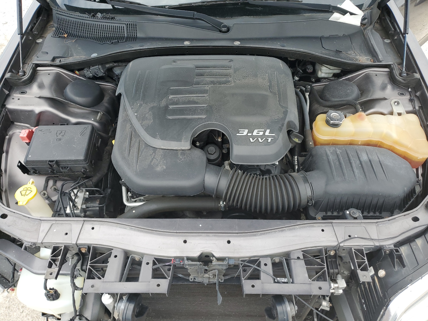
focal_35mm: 26
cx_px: 214
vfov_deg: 53.1
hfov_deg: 67.3
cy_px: 160
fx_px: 321
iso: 50
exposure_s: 1/714
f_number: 1.5
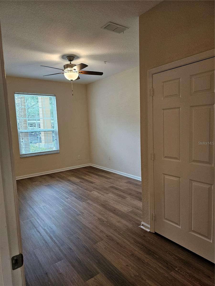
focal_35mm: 23
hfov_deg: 58.9
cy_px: 143
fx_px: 190
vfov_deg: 73.9
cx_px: 108
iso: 250
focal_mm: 6.3
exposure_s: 1/120
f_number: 1.7
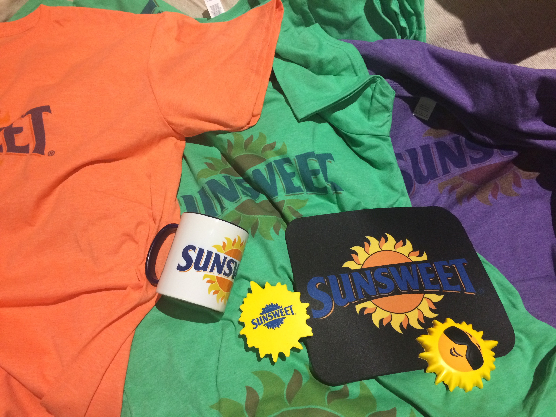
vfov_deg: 48.2
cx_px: 278
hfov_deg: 61.7
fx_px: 466
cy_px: 208
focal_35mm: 29
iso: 320
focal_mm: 4.15
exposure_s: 1/30
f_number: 2.2
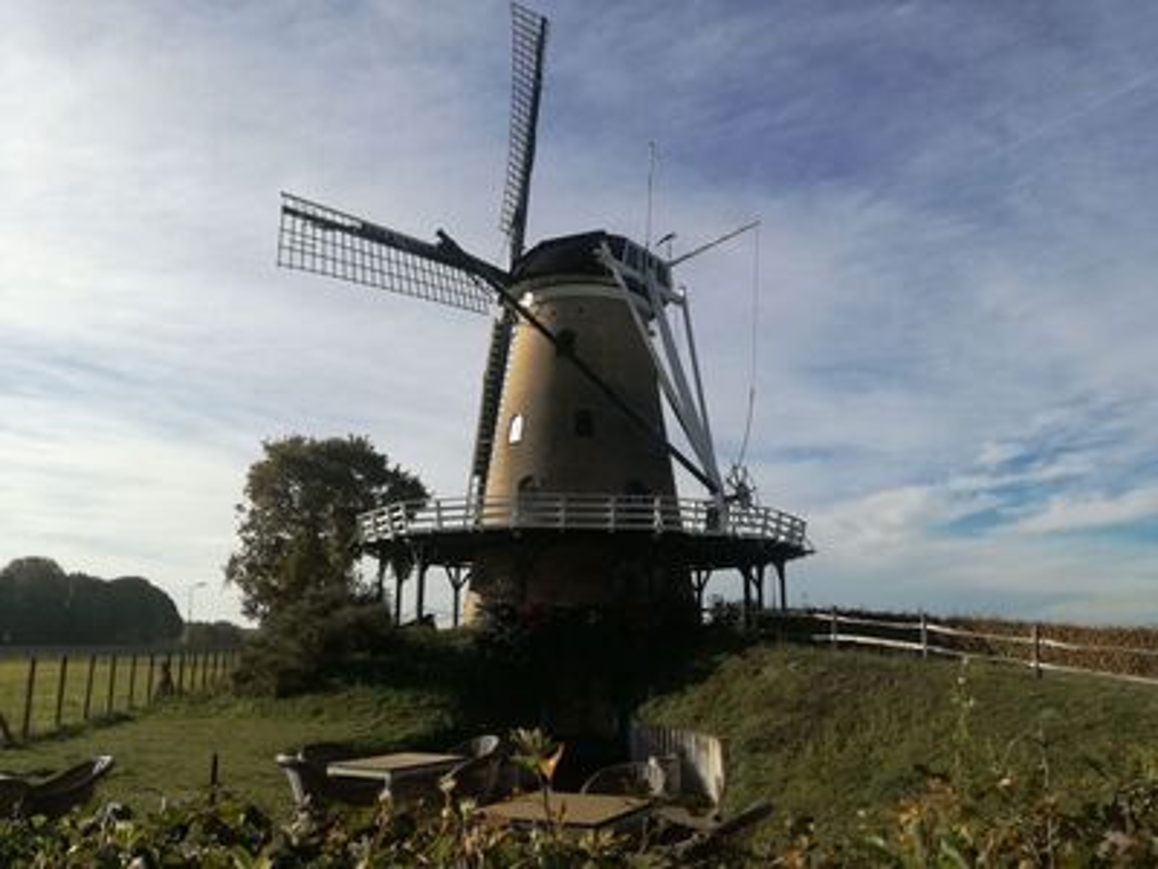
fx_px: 903
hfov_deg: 65.3
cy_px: 434
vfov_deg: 51.4
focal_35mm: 27
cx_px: 579
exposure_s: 1/1608
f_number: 2
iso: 50
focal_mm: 3.79
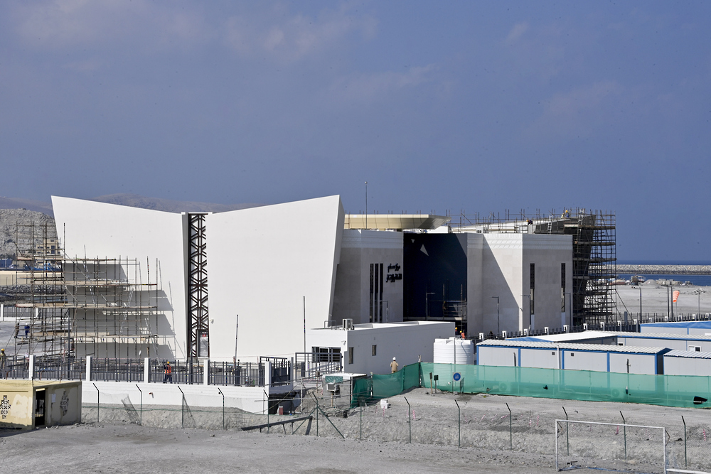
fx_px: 1620
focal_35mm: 82
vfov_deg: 16.7
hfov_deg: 24.8
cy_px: 237
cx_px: 356
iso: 160
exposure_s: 1/160
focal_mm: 82
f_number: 22
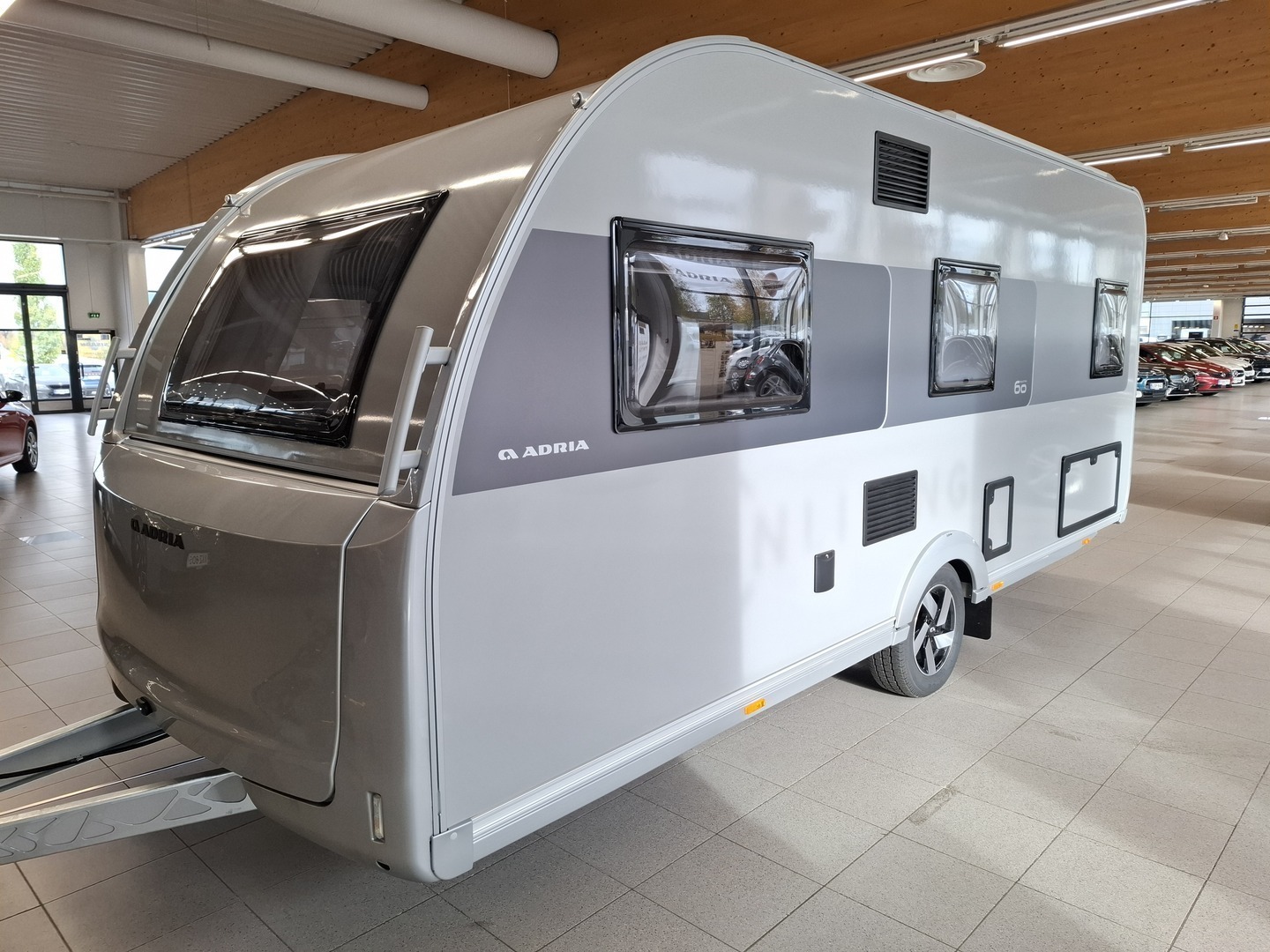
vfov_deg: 58.9
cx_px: 635
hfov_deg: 73.9
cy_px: 476
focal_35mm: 23
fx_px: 844
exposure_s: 1/100
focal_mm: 5.54
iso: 50
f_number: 1.8
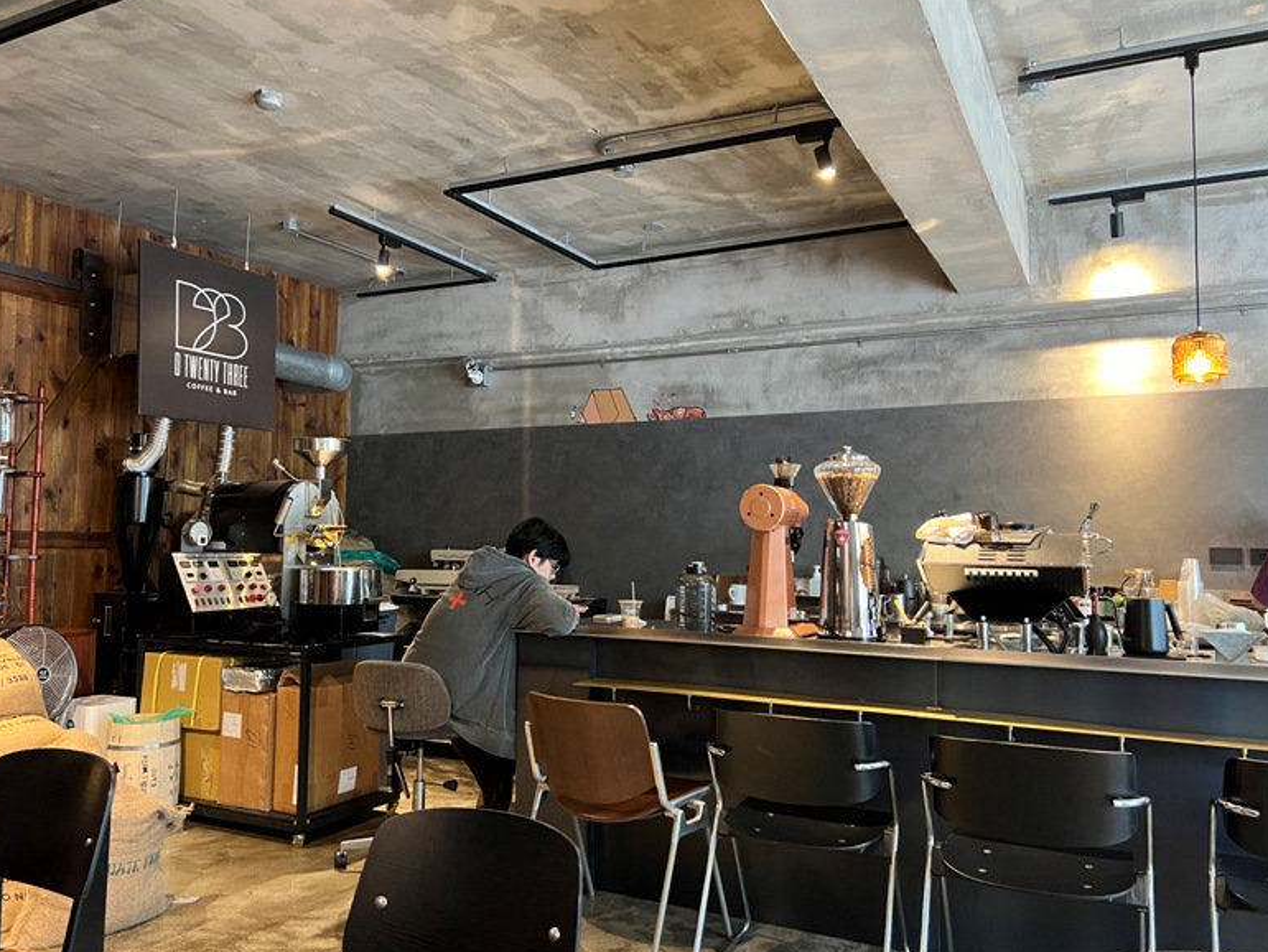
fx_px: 989
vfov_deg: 51.4
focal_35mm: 27
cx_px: 616
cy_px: 478
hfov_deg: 65.3
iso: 400
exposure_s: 1/40
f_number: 1.5
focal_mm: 5.7
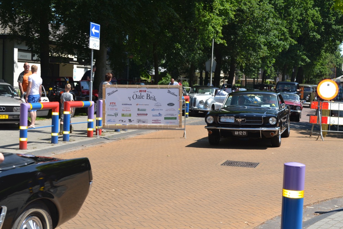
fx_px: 515
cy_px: 114
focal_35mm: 54
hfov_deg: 36.9
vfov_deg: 25.1
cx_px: 172
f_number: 8
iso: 100
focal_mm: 36
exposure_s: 1/200
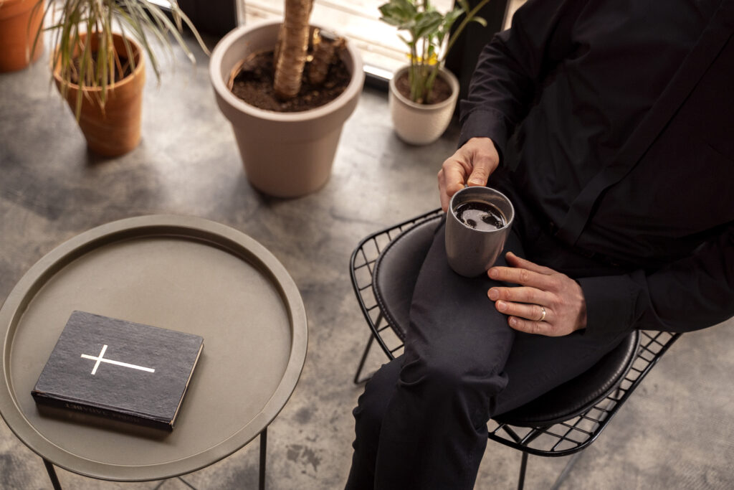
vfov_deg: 30.5
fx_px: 897
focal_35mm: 44
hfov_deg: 44.5
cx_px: 367
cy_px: 245
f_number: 2.8
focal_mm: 44
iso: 1600
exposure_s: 1/100
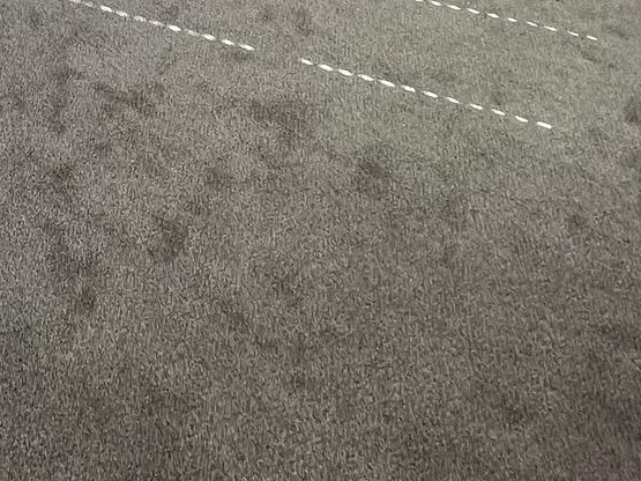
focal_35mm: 48
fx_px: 889
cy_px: -314
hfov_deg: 34.1
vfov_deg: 22.3
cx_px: -74
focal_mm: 1.57
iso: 50
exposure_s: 1/120
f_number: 1.8
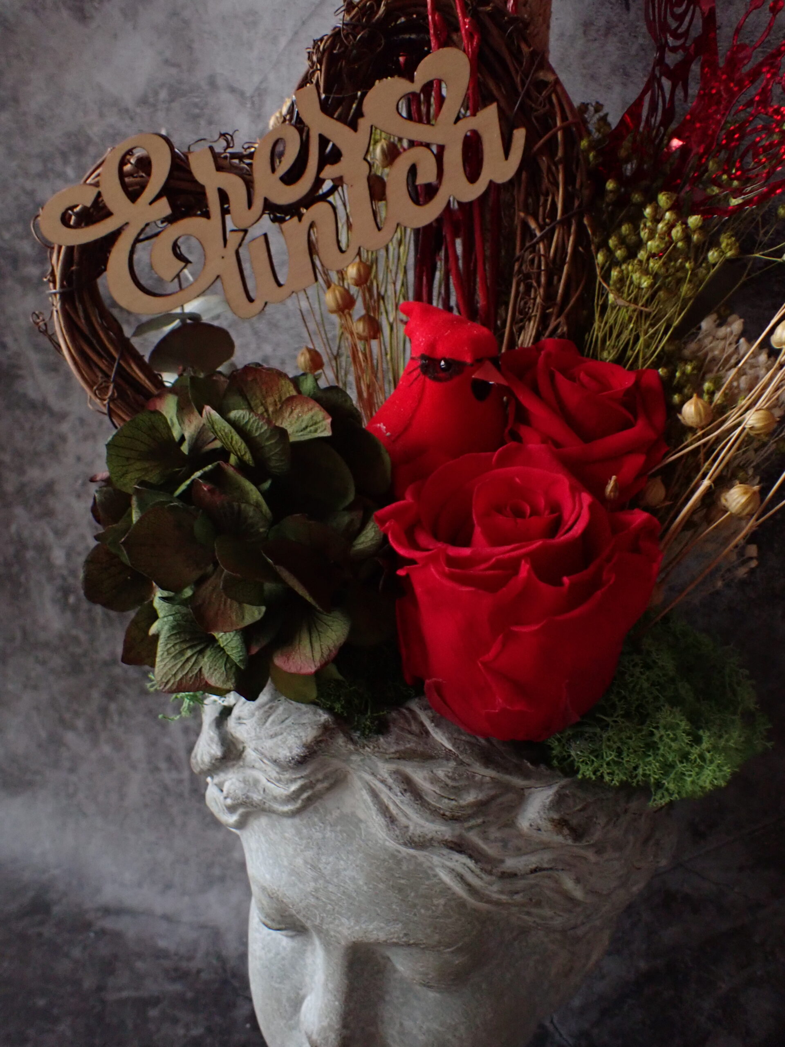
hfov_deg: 46.8
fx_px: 907
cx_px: 392
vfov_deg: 60.0
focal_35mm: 30
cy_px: 524
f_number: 2.3
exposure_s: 1/60
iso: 800
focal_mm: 5.4
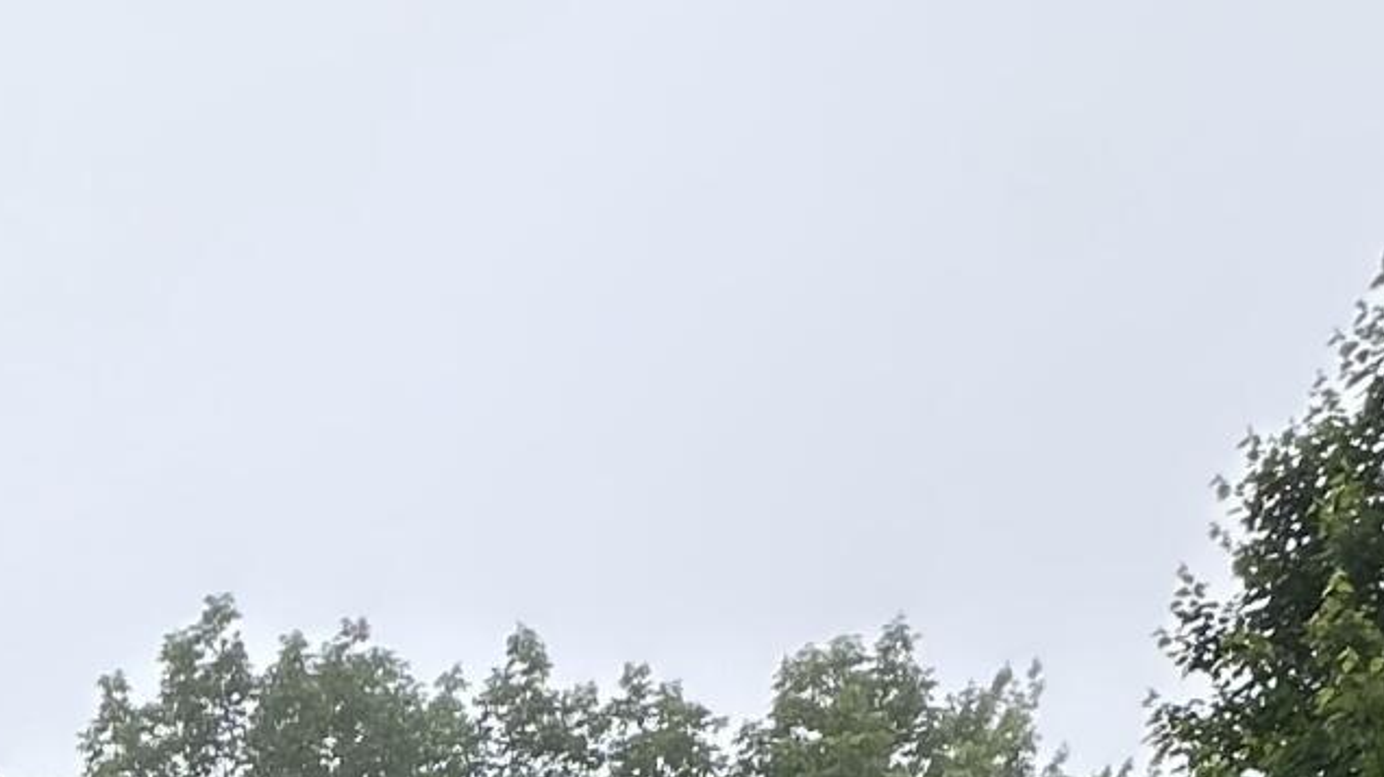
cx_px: -109
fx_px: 2641
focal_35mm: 72
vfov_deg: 11.9
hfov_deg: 27.1
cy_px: 2098
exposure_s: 1/203
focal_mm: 2.22
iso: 40
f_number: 2.2
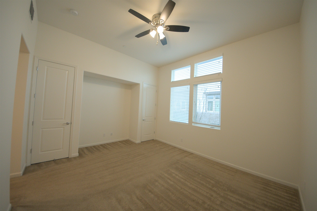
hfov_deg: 112.6
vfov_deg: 89.9
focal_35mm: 12
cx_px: 158
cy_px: 106
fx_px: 106
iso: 800
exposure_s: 1/125
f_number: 4.5
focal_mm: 8
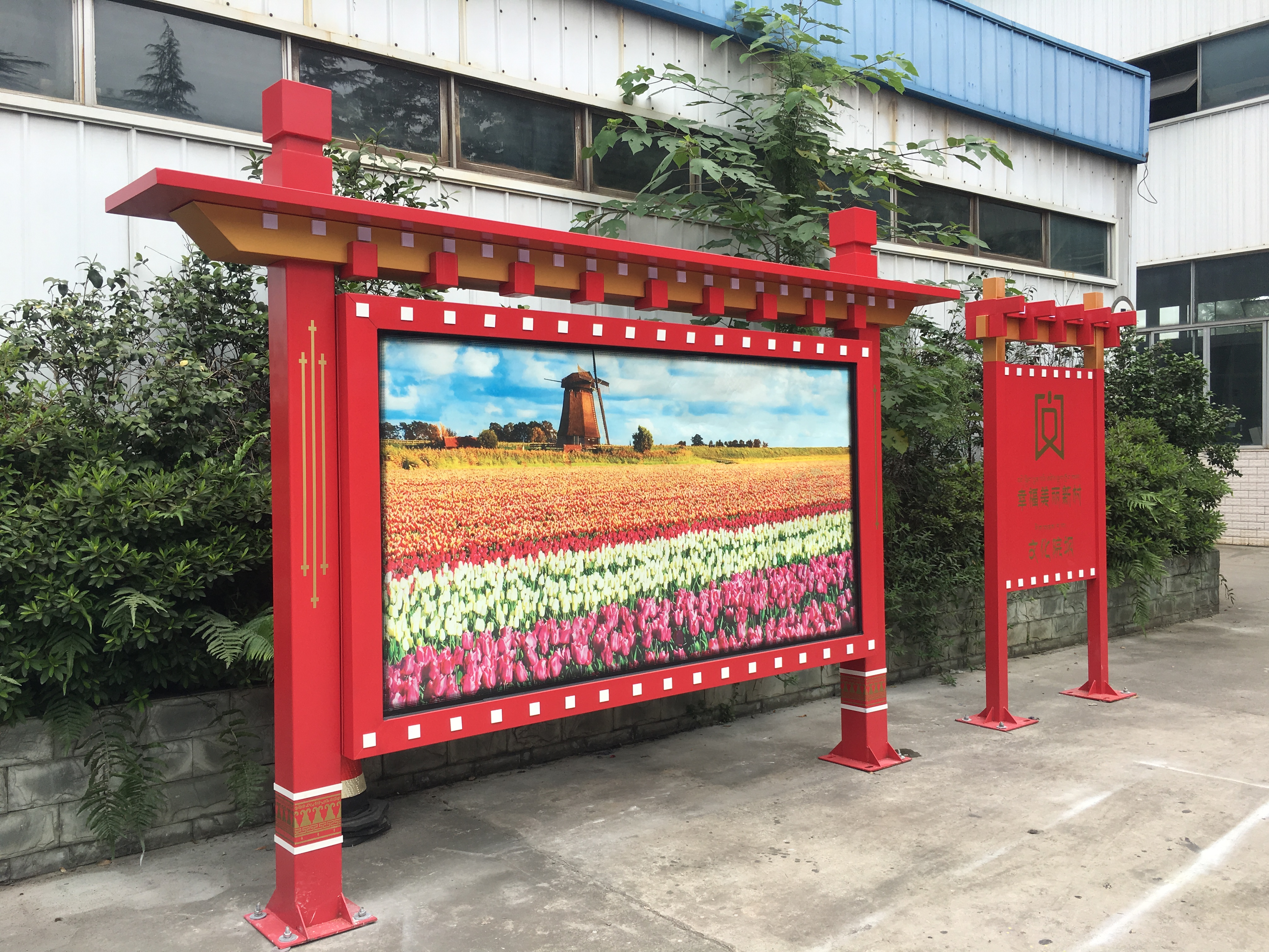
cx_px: 634
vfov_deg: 48.2
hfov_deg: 61.7
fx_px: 1063
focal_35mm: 29
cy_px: 476
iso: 25
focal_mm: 4.15
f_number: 2.2
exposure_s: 1/651
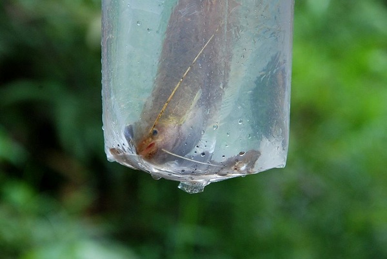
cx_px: 194
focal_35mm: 158
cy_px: 130
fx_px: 1696
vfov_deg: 8.7
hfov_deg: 13.0
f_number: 10
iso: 800
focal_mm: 105
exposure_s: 1/100
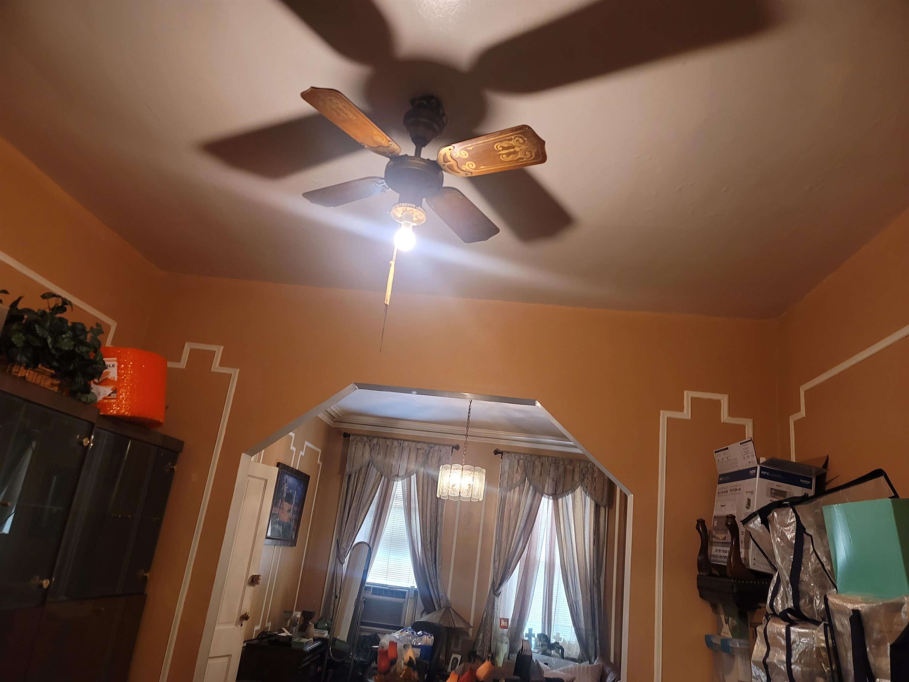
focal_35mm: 25
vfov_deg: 54.9
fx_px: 656
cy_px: 341
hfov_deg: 69.4
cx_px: 454
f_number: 1.8
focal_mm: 7
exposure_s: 1/40
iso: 320
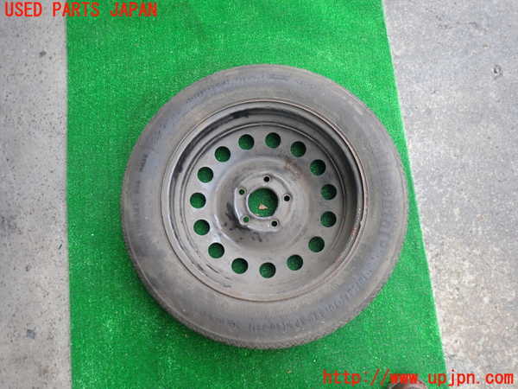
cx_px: 259
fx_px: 374
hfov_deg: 69.4
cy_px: 194
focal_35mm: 25
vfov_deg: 54.9
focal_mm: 4.5
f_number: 2
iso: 200
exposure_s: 1/100
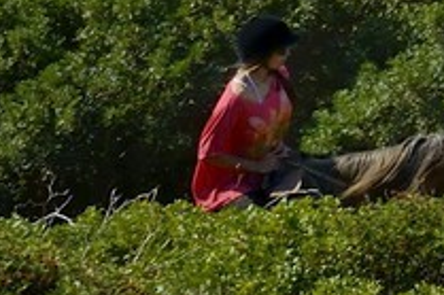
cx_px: 1589
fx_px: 2267
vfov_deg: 6.6
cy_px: -656
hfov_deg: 8.2
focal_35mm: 184
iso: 400
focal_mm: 24
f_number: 11
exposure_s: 1/640
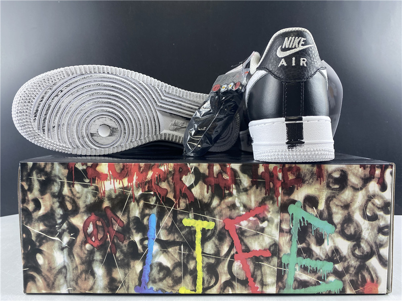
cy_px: 150
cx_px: 201
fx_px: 302
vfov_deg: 53.1
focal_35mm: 26
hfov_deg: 67.3
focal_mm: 4.25
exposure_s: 1/50
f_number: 1.8
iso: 64
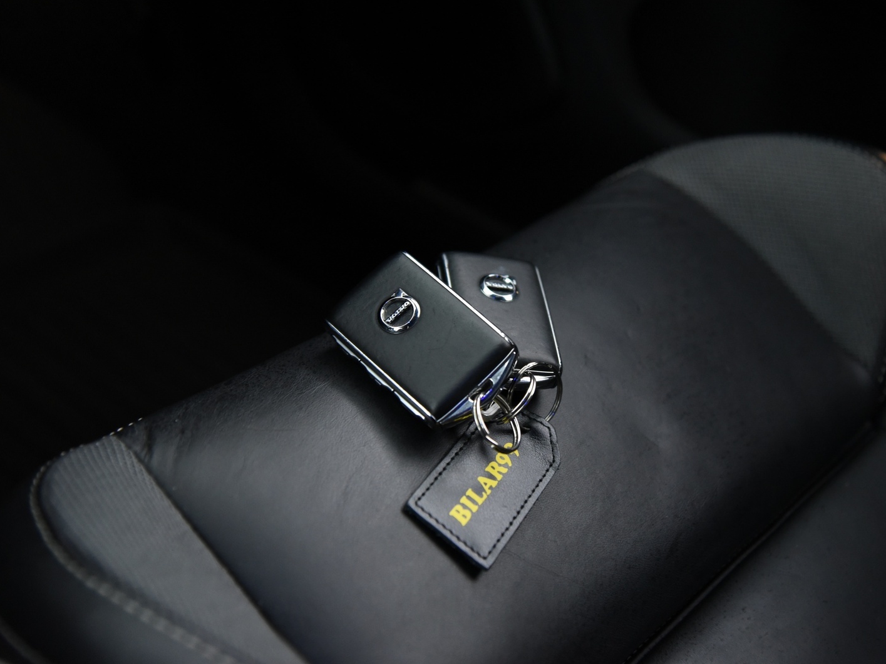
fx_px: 1408
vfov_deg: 26.6
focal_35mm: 55
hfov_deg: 34.9
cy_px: 331
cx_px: 448
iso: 4000
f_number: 4
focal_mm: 50
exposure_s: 1/20
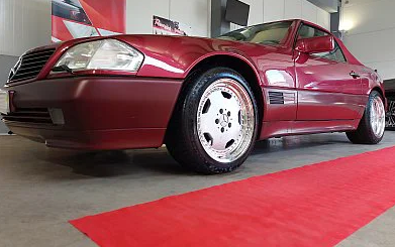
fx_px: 280
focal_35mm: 26
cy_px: 109
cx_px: 199
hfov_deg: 70.4
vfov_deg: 47.6
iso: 40
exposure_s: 1/50
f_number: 1.8
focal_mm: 5.23
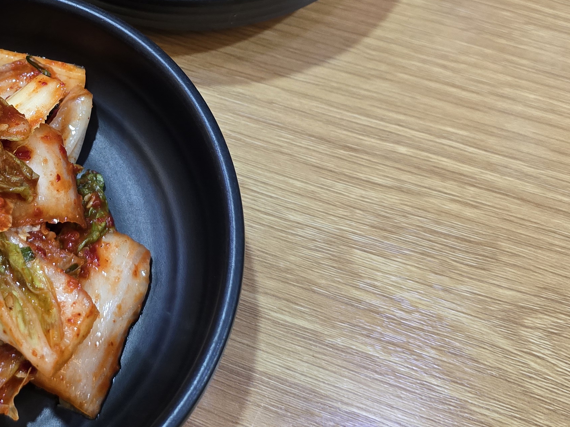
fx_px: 889
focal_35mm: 54
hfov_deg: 34.1
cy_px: 45
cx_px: 89
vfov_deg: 26.2
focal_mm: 6.3
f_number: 1.7
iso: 640
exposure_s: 1/60
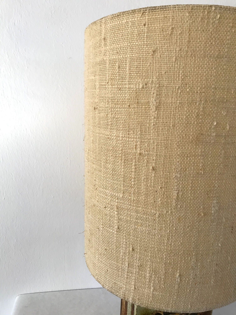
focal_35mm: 28
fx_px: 255
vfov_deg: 63.4
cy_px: 158
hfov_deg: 49.7
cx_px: 118
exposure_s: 1/100
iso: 25
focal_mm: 3.99
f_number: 1.8
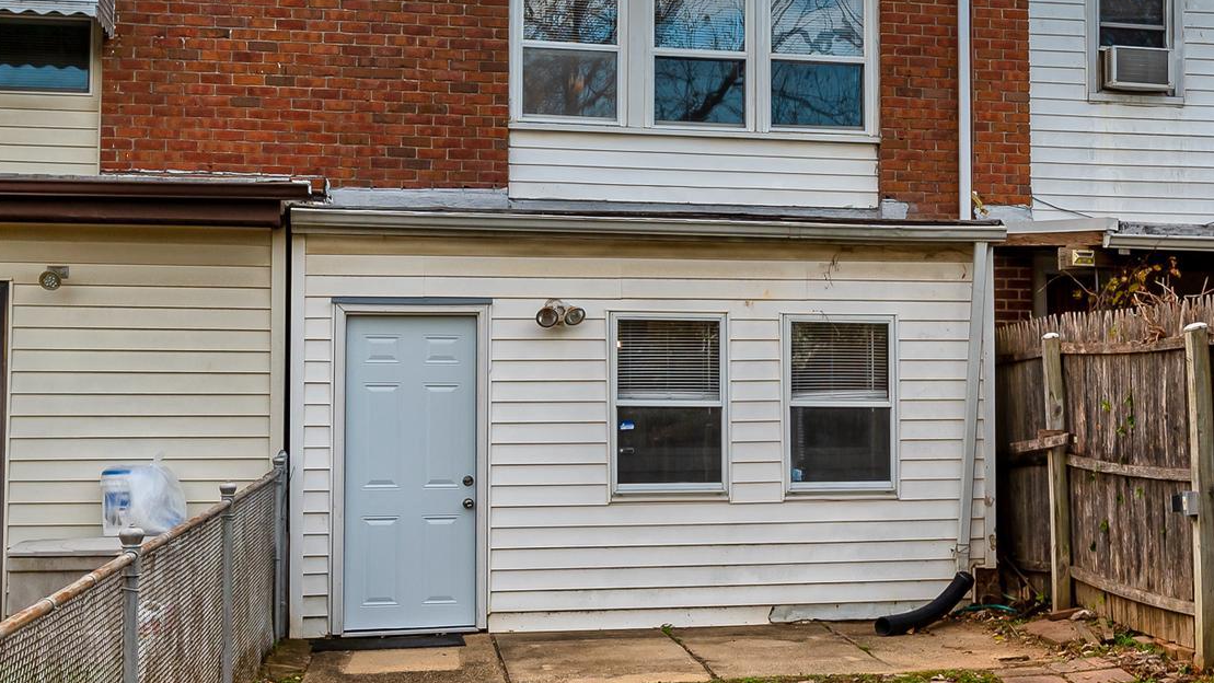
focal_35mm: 58
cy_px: 335
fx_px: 1867
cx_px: 903
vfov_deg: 20.7
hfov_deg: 35.3
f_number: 11
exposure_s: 1/250
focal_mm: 30
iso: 320
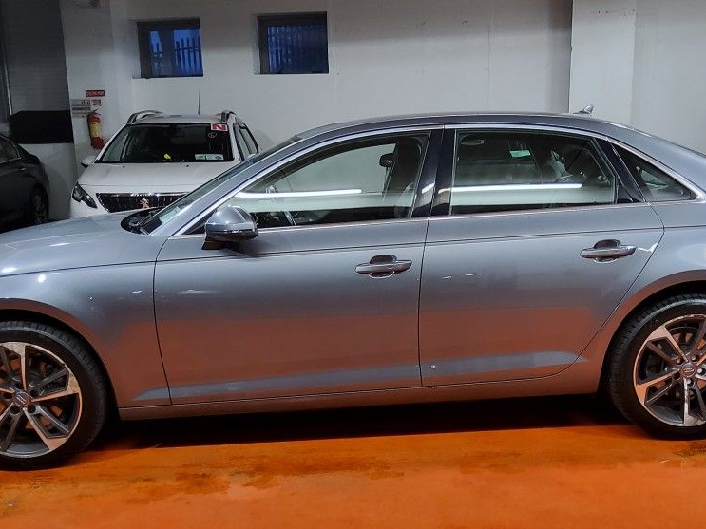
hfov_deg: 44.8
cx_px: 384
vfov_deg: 34.1
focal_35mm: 42
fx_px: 856
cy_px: 336
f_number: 2
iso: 320
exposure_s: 1/50
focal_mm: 3.08
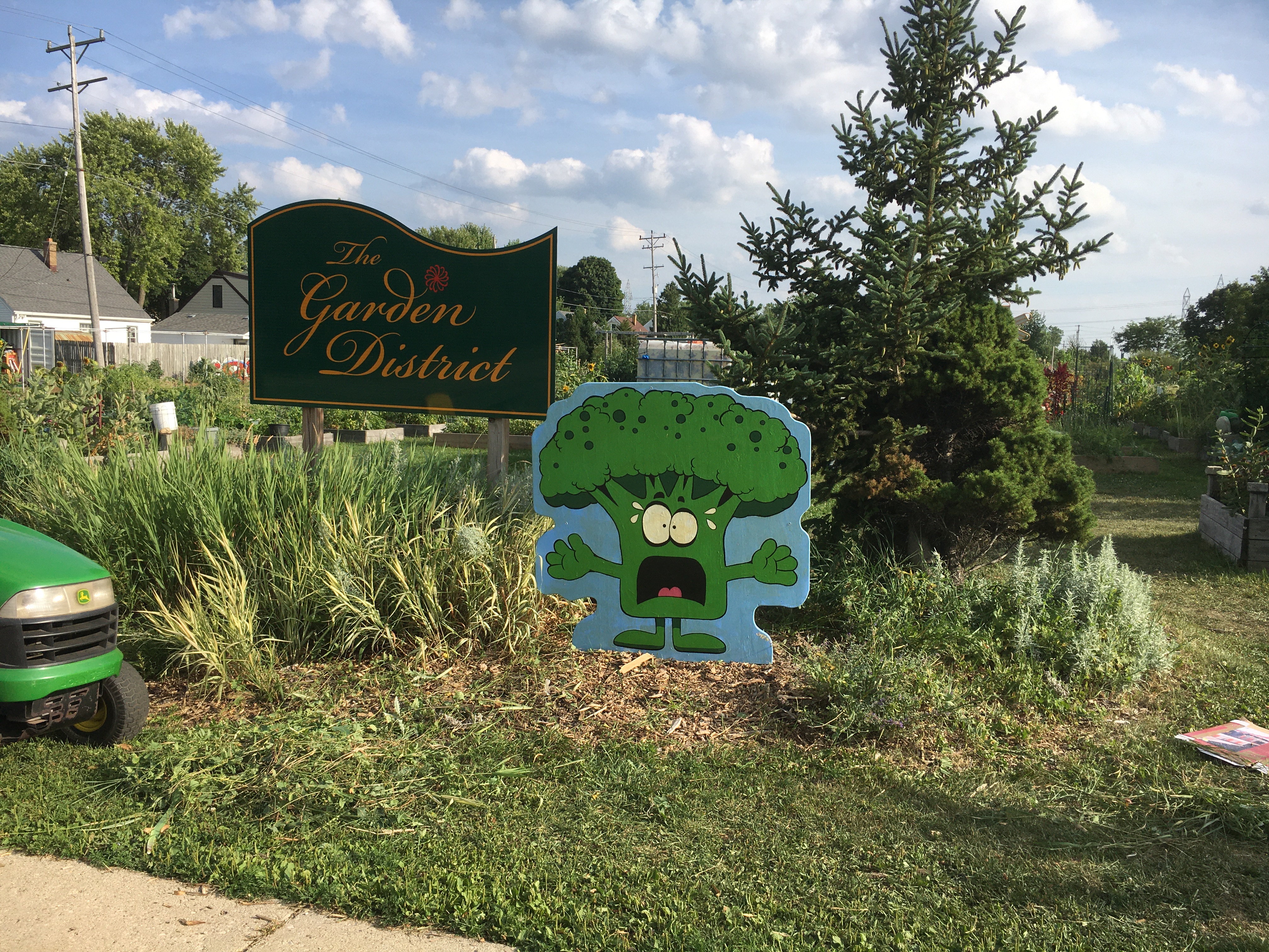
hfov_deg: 61.7
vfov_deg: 48.2
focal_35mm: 29
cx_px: 634
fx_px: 1063
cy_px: 476
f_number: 2.2
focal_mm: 4.15
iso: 25
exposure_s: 1/1425
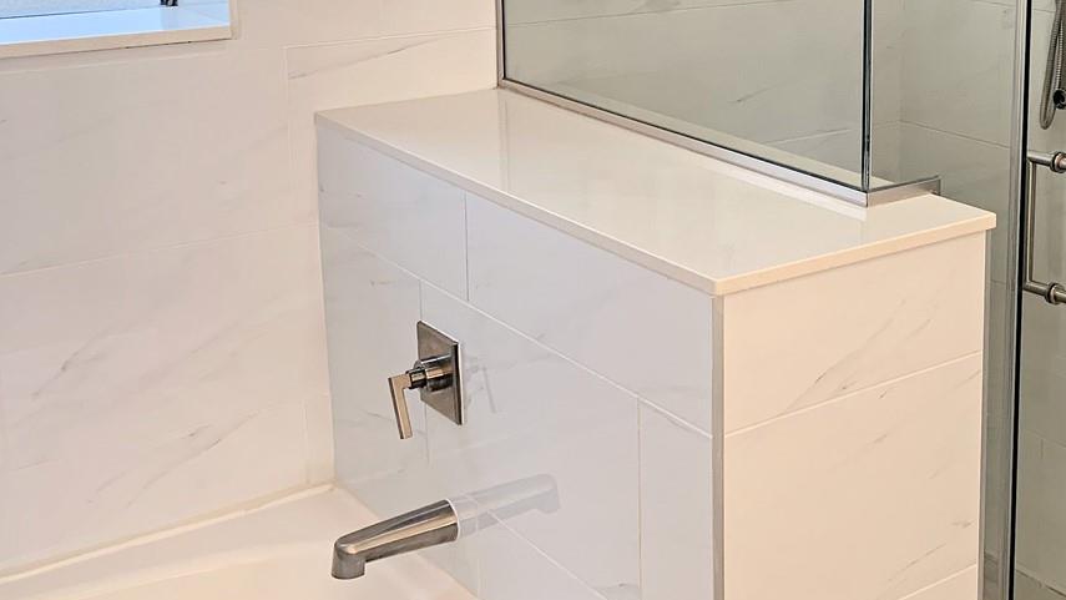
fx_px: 1498
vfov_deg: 22.2
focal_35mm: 53
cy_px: 80
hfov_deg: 37.2
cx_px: 916
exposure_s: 1/60
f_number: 1.8
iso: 64
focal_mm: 4.25
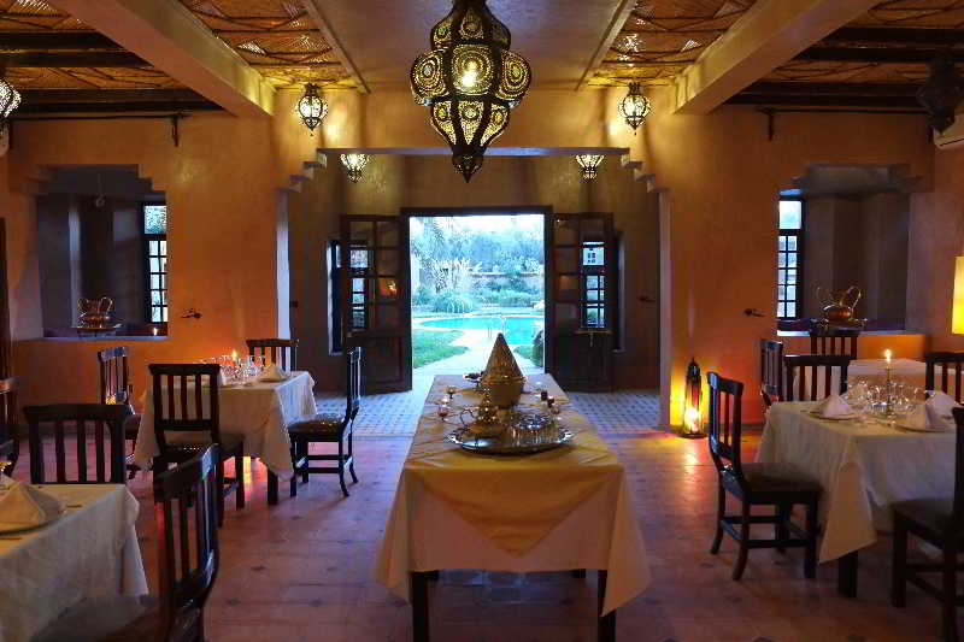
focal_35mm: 27
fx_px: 723
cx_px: 482
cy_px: 321
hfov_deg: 67.4
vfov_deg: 47.9
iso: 2000
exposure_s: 1/26
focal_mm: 18
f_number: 2.8
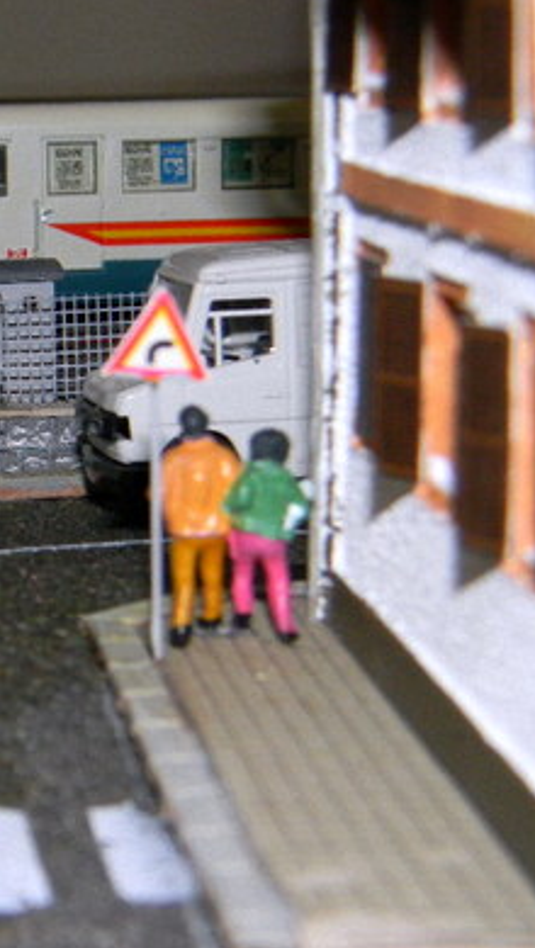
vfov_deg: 21.3
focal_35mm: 100
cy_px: 462
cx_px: -197
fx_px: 2517
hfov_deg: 11.7
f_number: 8.2
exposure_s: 1/30
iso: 200
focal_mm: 10.1
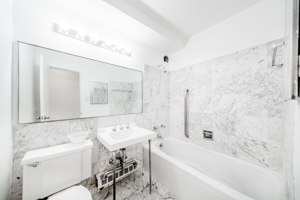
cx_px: 150
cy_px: 100
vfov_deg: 90.0
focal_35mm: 12
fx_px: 100
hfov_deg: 112.6
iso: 320
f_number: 8
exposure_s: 1/25
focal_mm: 12
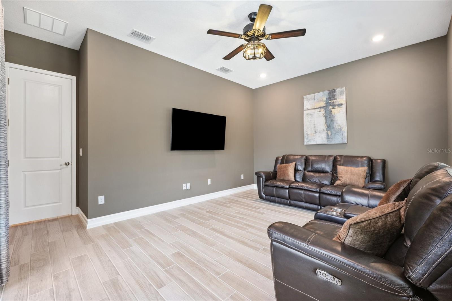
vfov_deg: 77.3
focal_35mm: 15
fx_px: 188
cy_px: 150
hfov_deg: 100.4
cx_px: 226
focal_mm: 15
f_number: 8
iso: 400
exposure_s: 1/4
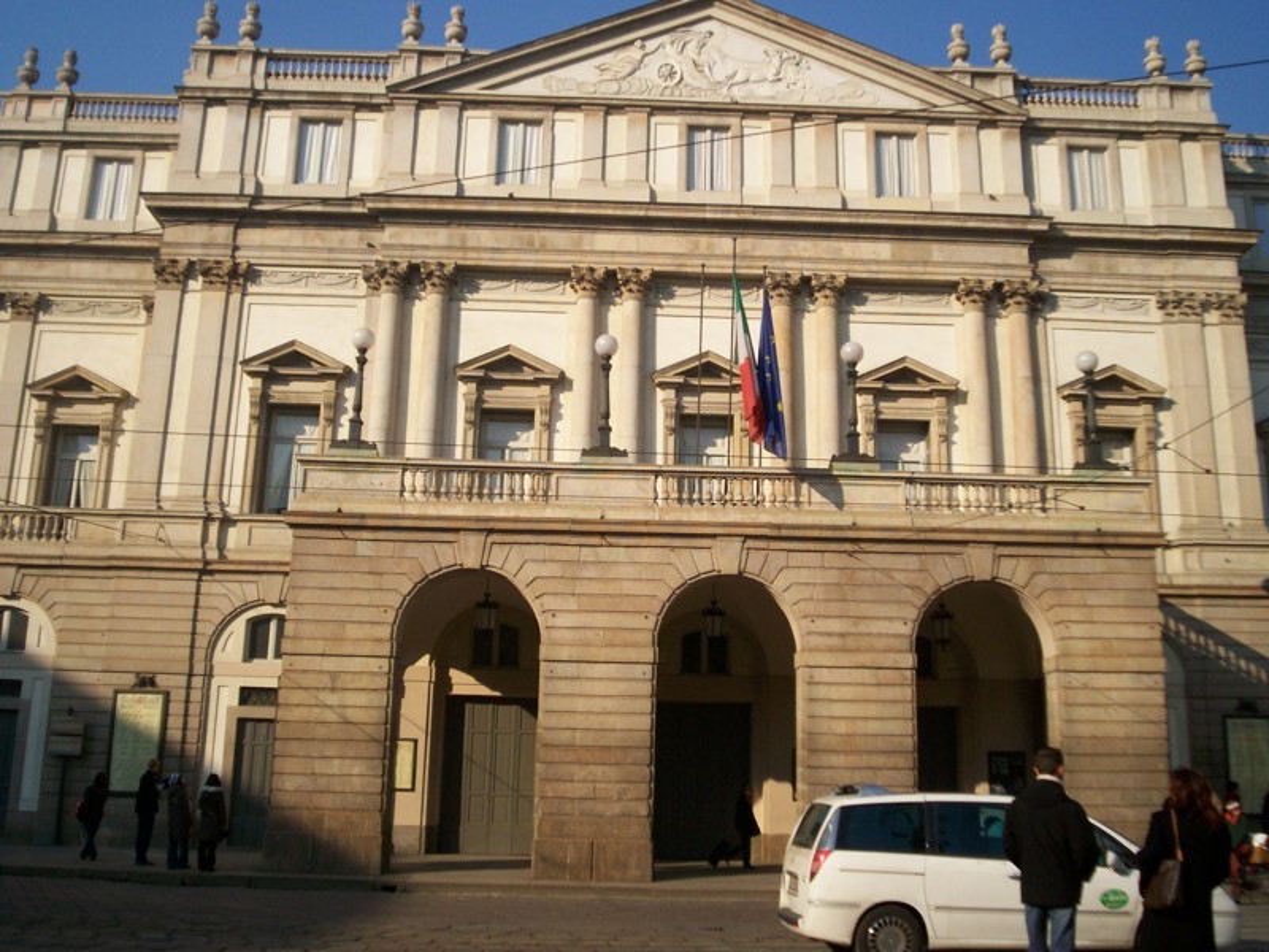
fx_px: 1320
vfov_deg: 39.7
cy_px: 476
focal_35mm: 36
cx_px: 634
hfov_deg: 51.4
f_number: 4.5
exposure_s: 1/664
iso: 100
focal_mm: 5.9
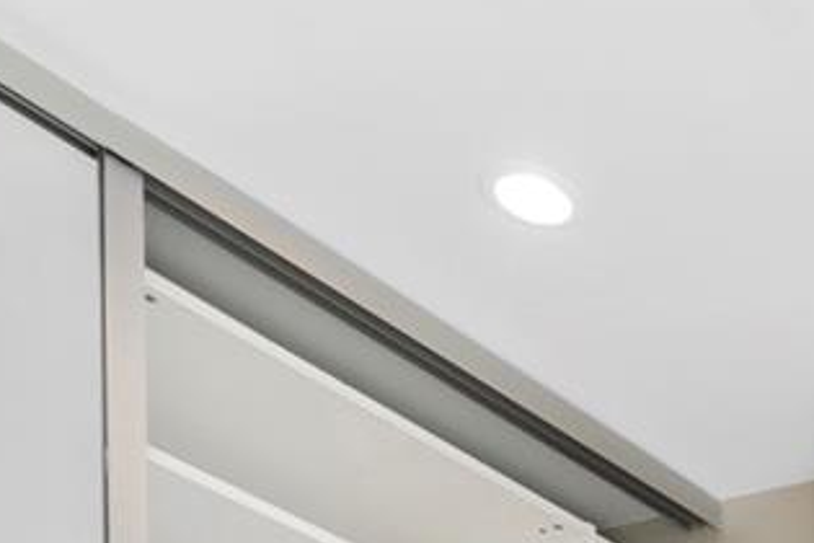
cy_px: 1325
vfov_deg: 13.6
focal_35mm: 71
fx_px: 1605
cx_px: 1246
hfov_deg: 22.8
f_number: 8
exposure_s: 1/100
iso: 100
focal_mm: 14
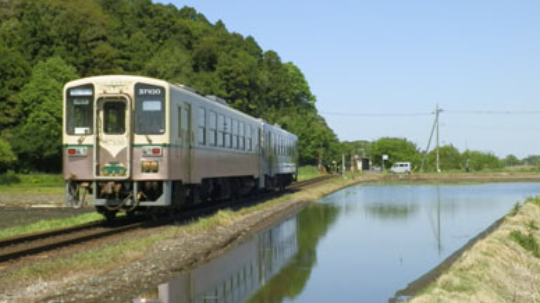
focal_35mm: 58
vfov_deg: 20.7
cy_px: 132
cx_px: 268
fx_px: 830
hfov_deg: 36.0
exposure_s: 1/800
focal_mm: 9.38
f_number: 8.4
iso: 400
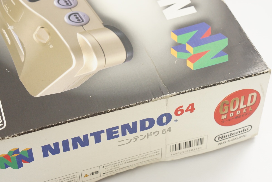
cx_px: 136
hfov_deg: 27.0
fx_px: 567
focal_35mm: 75
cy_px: 91
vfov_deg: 18.2
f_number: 6.3
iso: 1600
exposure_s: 1/80
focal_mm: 50
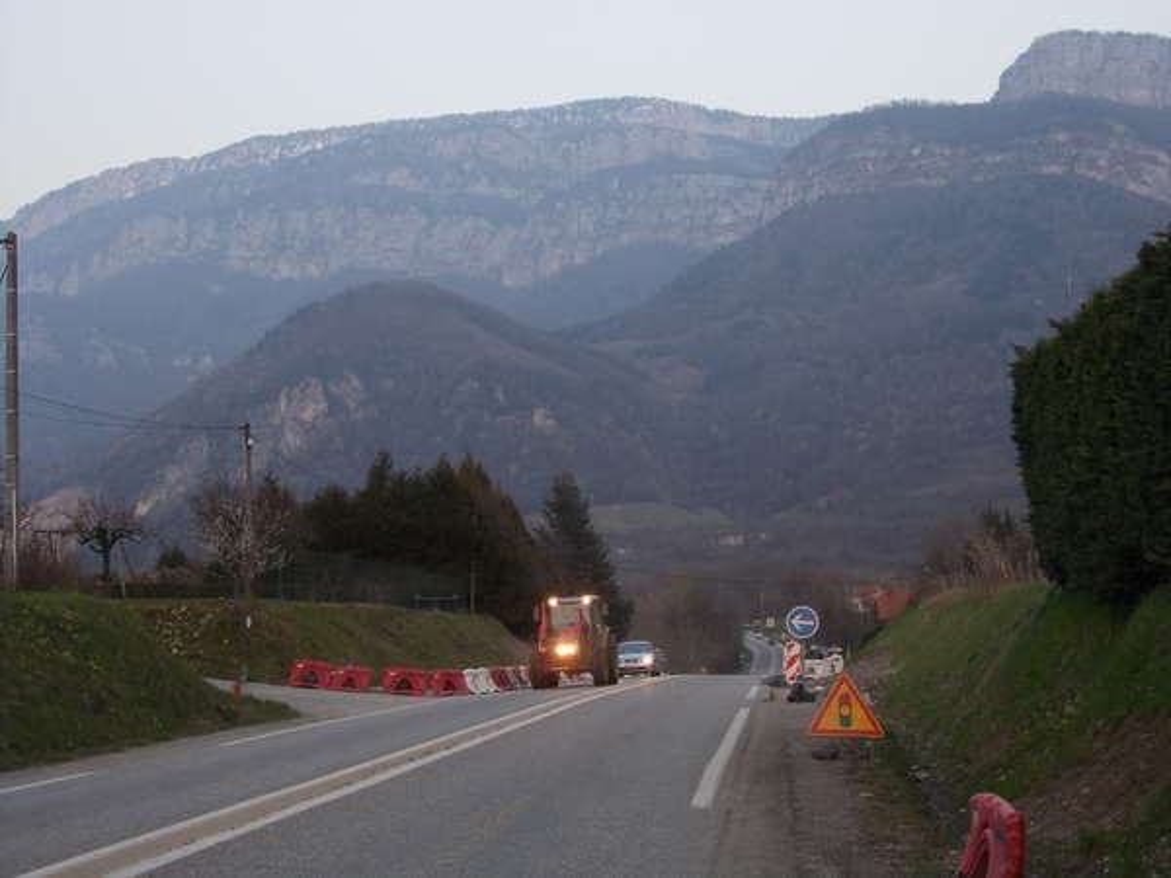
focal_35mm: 60
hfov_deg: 32.2
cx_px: 586
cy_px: 439
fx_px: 2030
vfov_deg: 24.4
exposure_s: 1/60
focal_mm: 8.5
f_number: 4
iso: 125
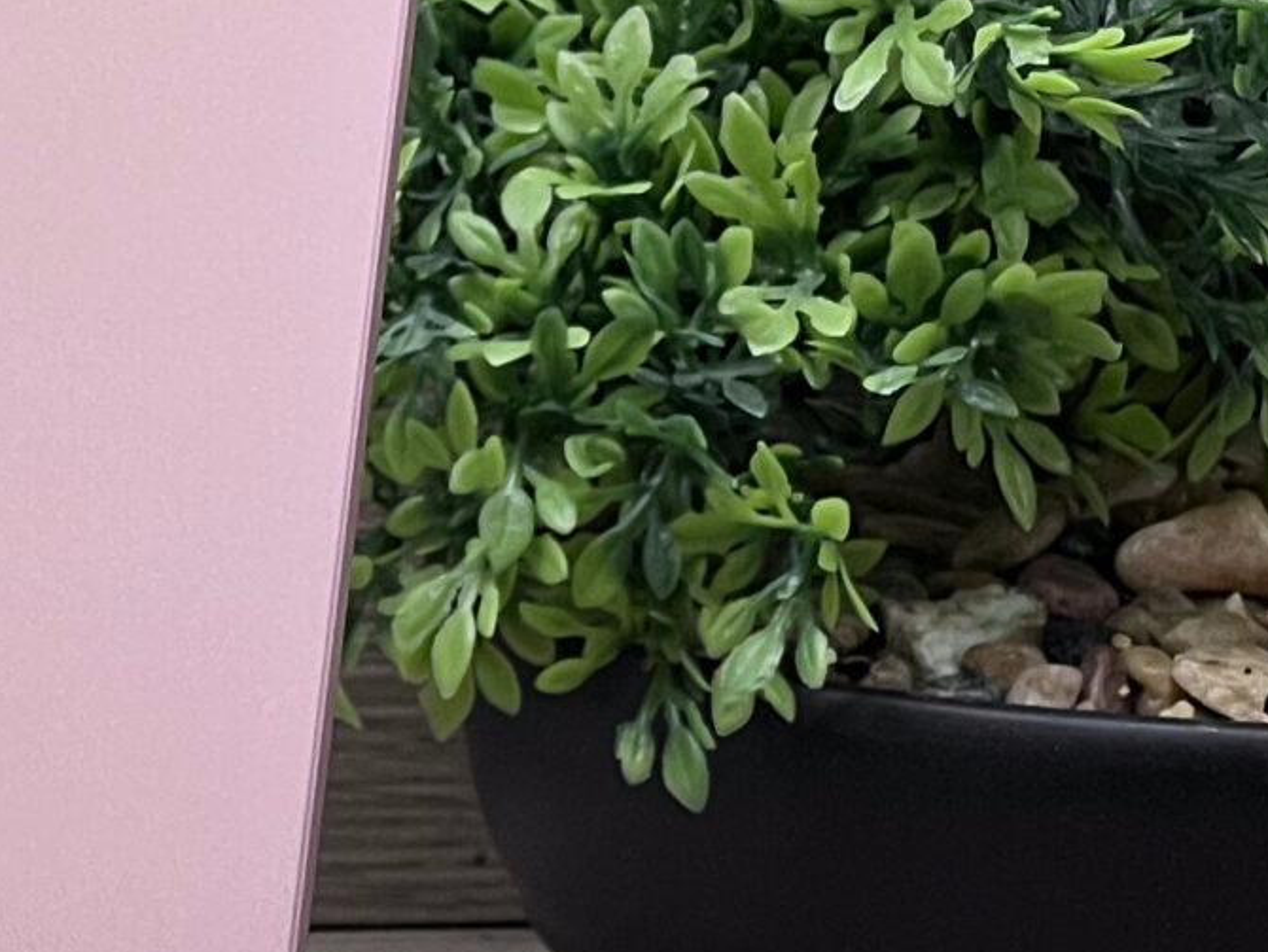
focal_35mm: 294
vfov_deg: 5.1
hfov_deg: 6.6
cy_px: 859
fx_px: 10773
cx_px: -916
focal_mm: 9
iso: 40
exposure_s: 1/100
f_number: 2.8
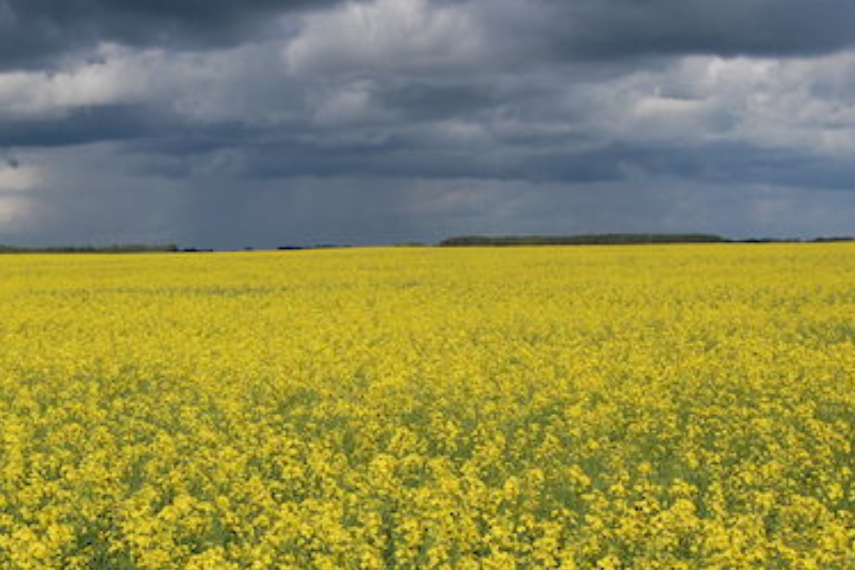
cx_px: 176
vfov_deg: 17.7
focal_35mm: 77
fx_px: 1828
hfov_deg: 25.9
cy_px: 362
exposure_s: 1/400
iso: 200
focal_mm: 24
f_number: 11
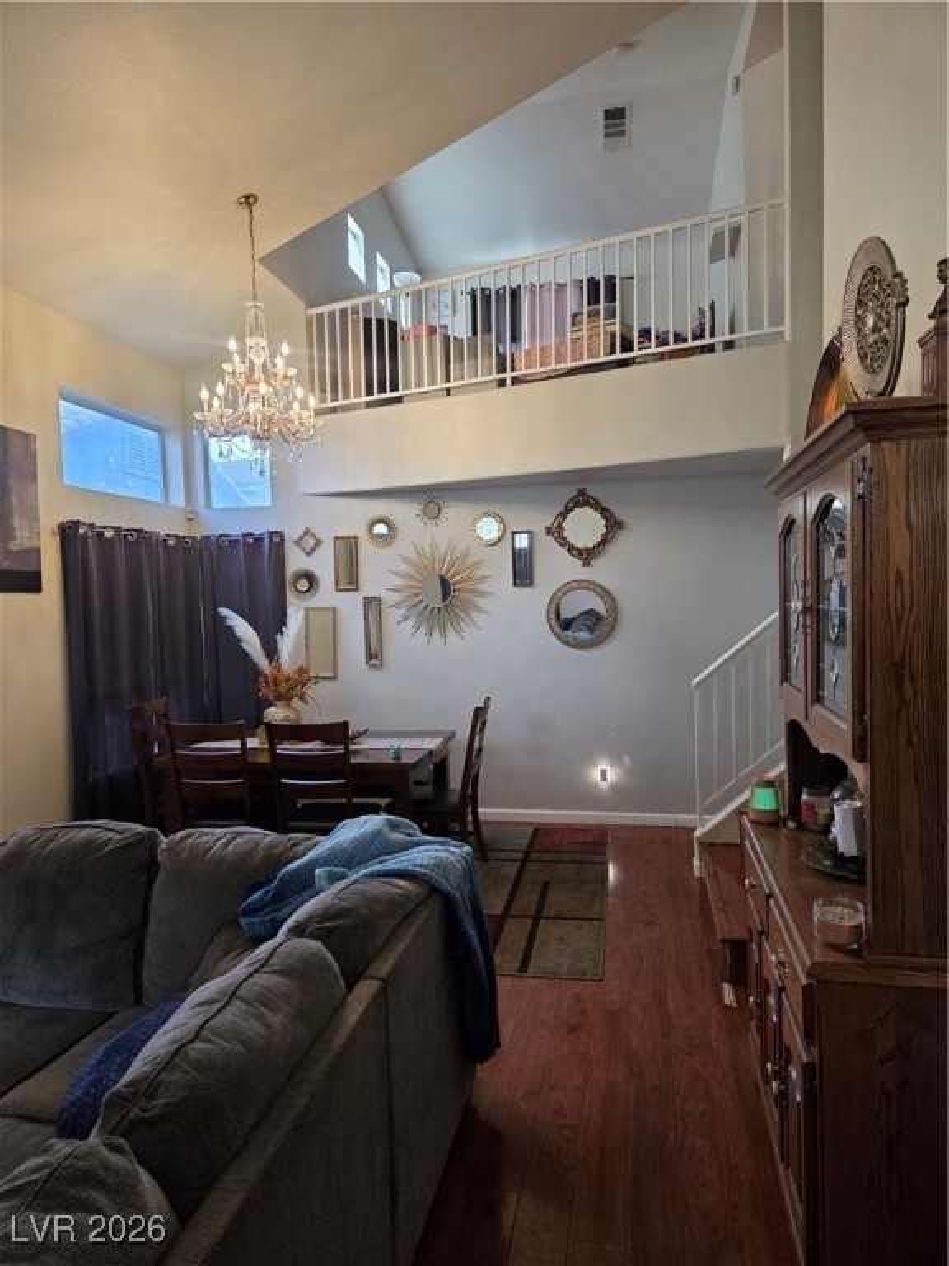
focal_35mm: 23
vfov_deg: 73.9
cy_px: 633
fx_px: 841
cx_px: 474
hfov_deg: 58.9
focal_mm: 5.4
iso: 320
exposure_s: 1/120
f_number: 1.8
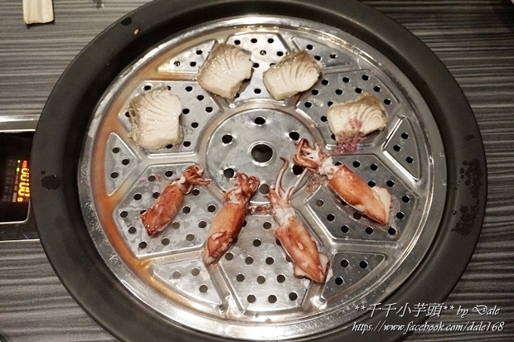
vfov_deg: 31.9
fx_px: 599
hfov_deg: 46.4
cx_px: 257
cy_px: 171
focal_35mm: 42
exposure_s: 1/160
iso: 3200
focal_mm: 28
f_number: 4.5
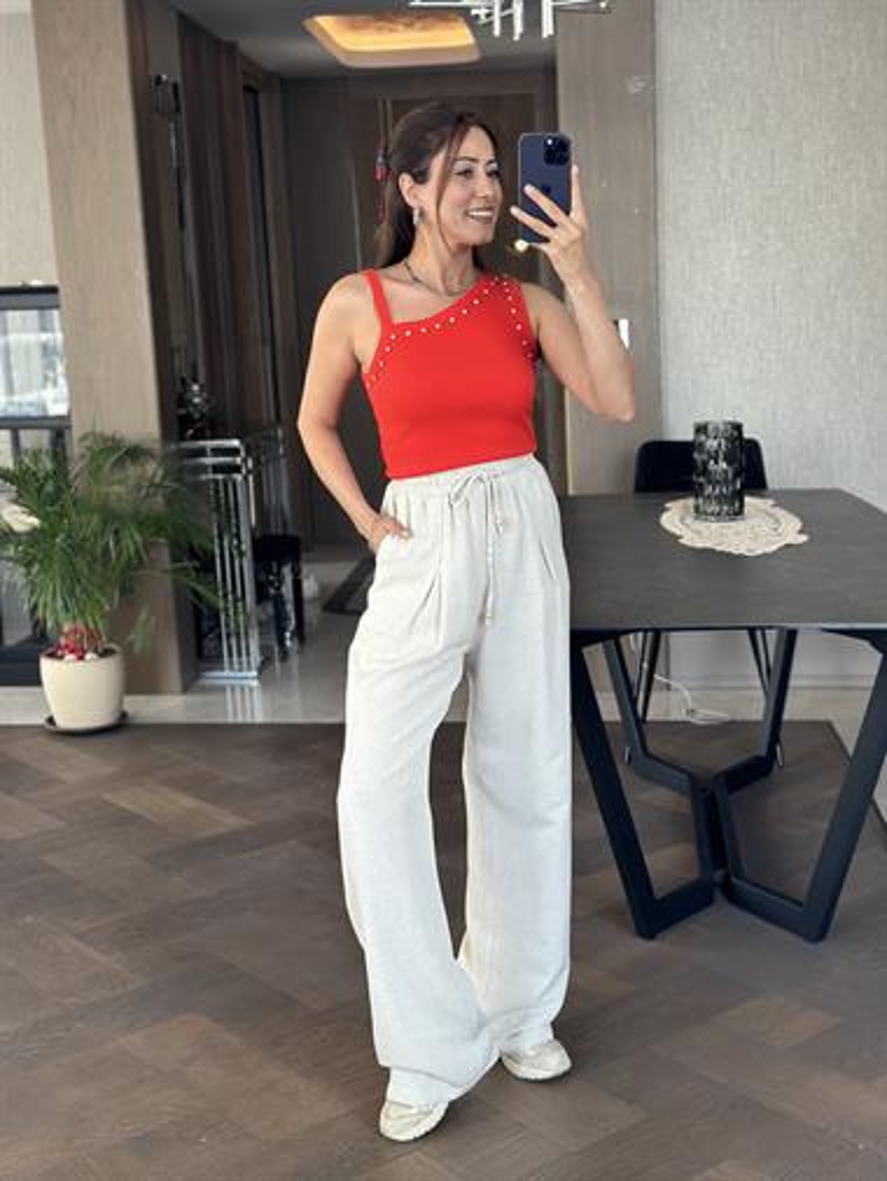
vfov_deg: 39.6
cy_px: 590
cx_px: 444
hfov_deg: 30.3
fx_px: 1639
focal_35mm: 48
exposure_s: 1/60
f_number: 1.78
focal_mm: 6.86
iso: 125
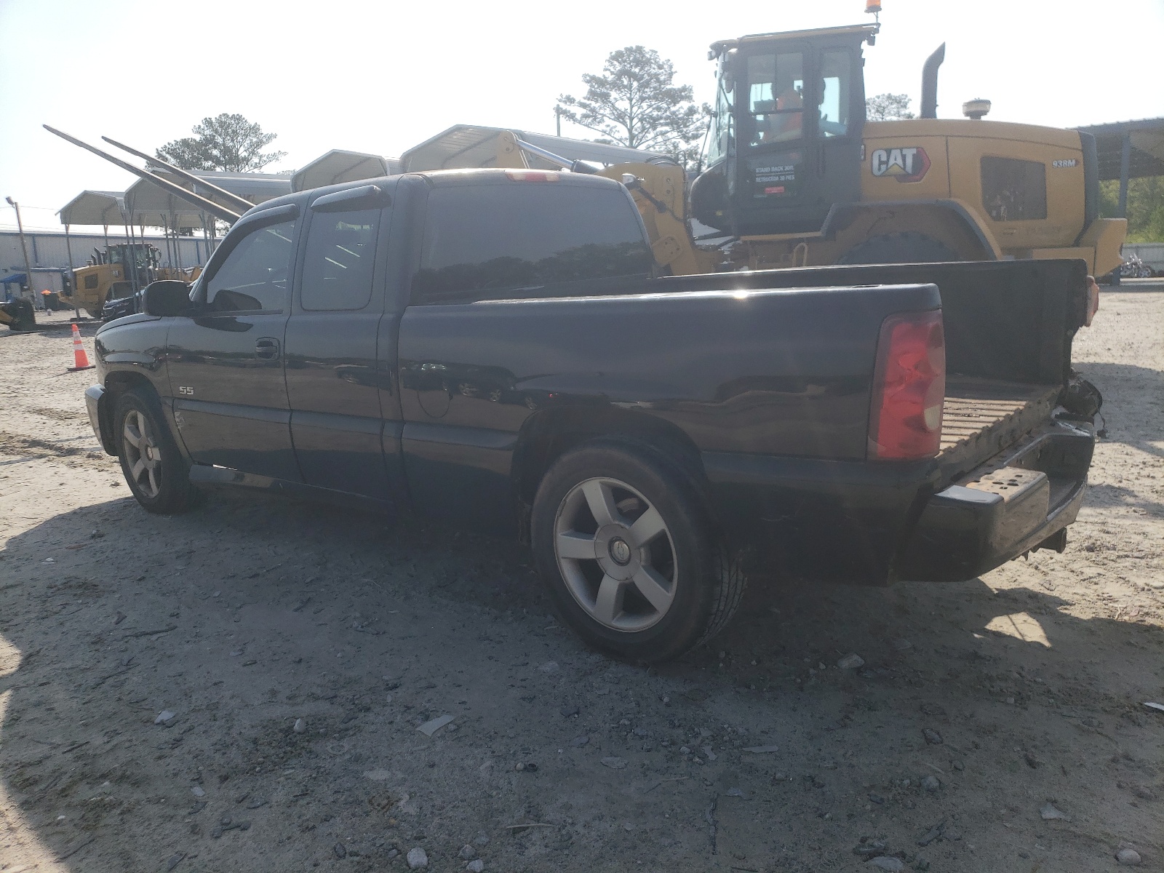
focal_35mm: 26
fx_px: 874
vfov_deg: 53.1
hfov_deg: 67.3
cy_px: 436
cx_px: 582
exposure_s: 1/3333
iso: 50
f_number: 1.5
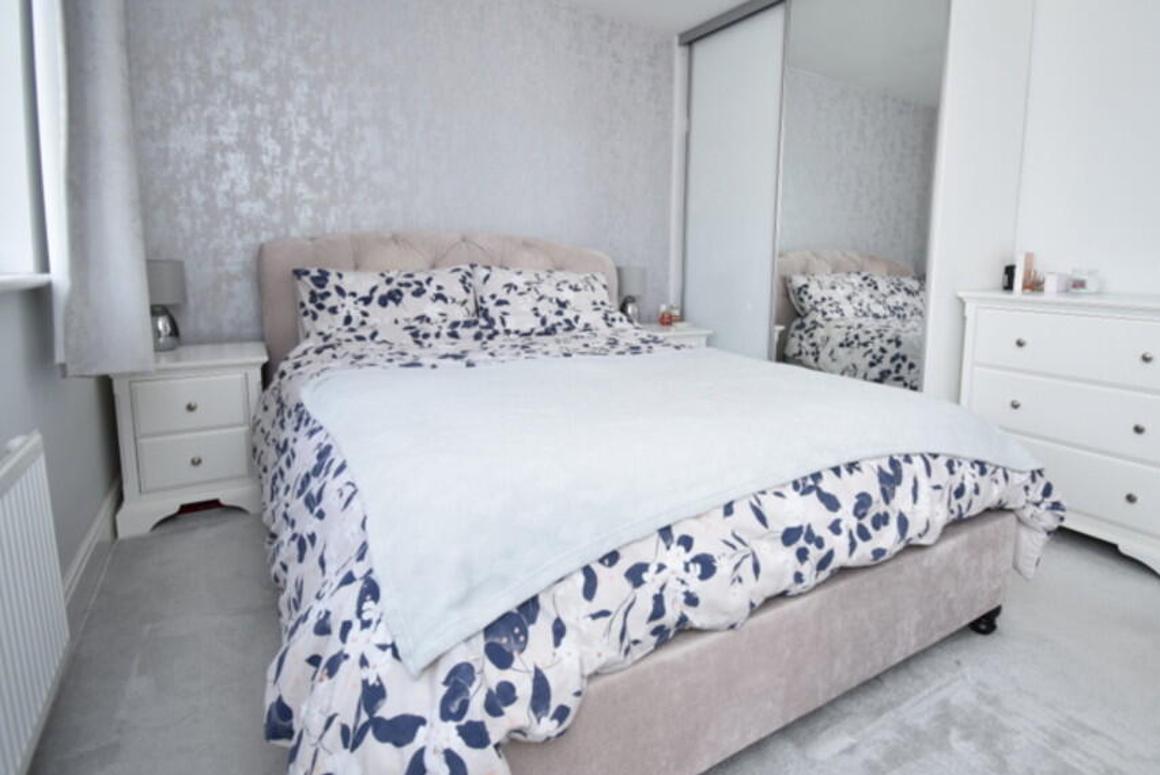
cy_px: 334
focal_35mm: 18
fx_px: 580
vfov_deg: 67.2
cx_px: 653
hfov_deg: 89.5
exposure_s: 1/60
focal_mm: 10
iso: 125
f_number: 4.5
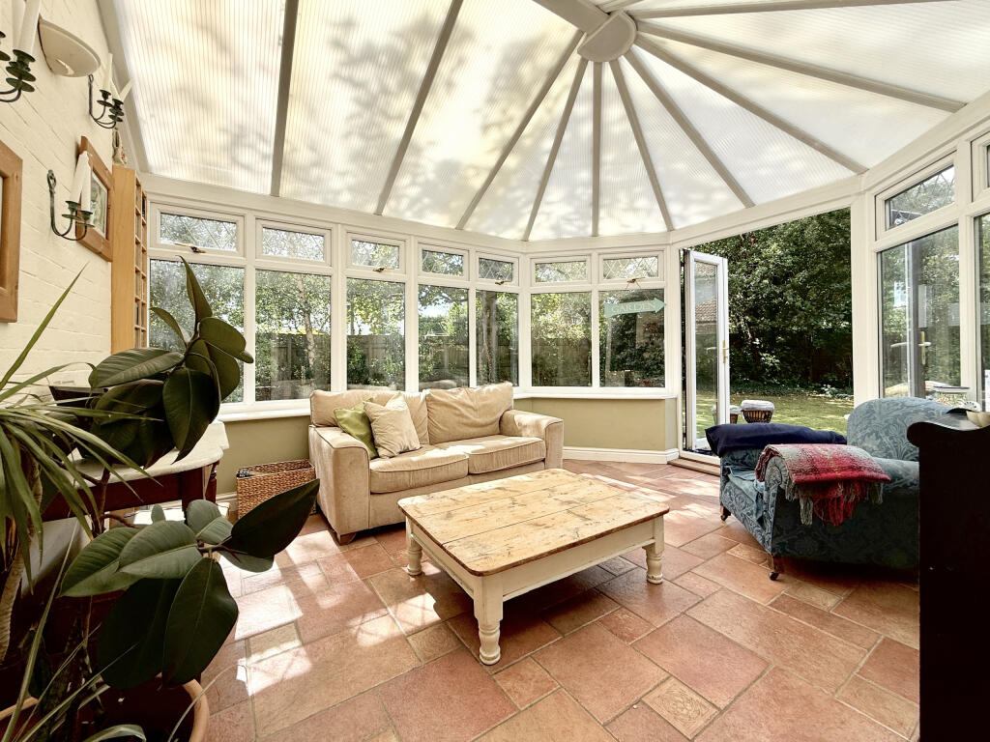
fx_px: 400
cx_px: 495
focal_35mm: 14
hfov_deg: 102.1
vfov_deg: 85.7
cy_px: 371
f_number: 2.2
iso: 50
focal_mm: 2.22
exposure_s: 1/522
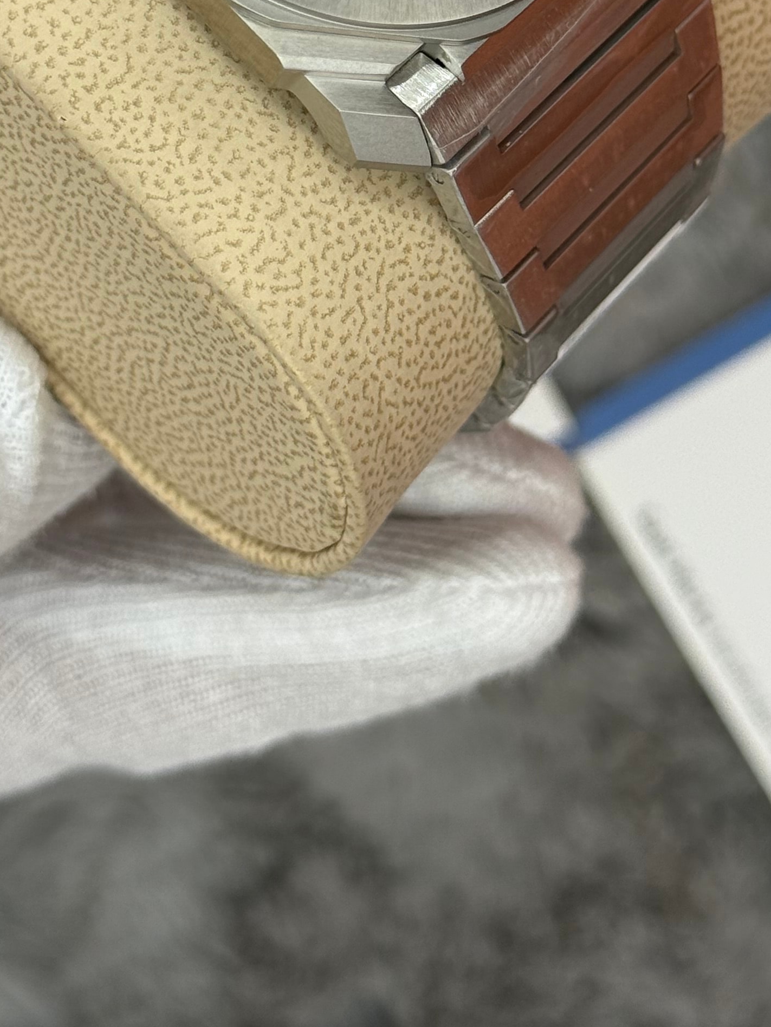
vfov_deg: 18.8
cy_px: 39
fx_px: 3029
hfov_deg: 14.5
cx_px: 278
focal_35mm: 102
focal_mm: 6.76
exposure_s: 1/875
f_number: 1.78
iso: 80
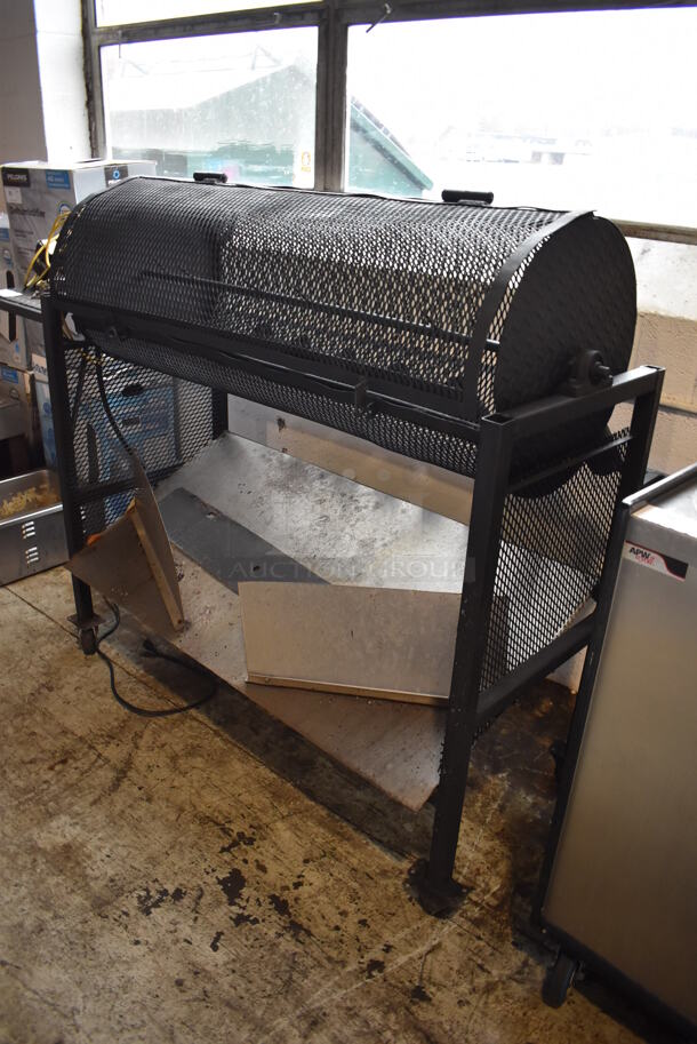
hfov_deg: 48.0
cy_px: 522
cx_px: 348
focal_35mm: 27
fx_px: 783
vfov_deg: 67.3
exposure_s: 1/125
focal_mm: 18
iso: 800
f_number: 3.5
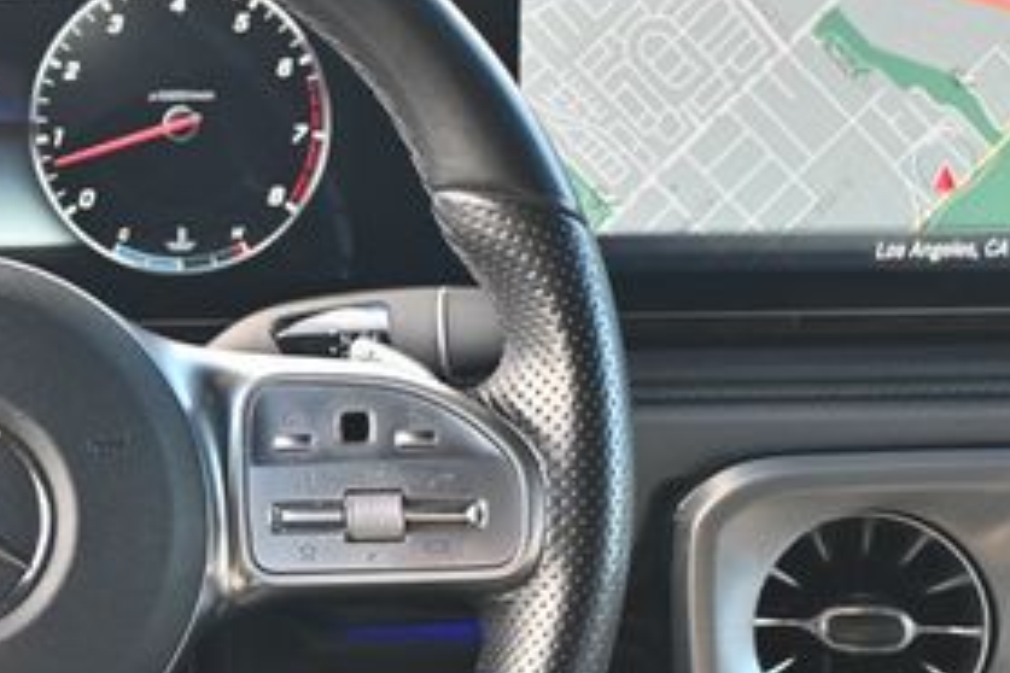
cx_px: -58
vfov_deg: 14.4
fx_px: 2653
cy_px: 463
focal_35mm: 95
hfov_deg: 20.7
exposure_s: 1/125
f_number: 4.5
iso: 400
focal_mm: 27.5
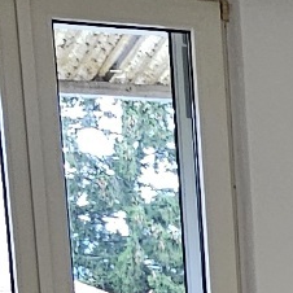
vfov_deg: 13.7
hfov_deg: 12.1
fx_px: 1168
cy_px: 384
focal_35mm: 122
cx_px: 653
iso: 125
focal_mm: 2.2
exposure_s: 1/50.3
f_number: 2.2
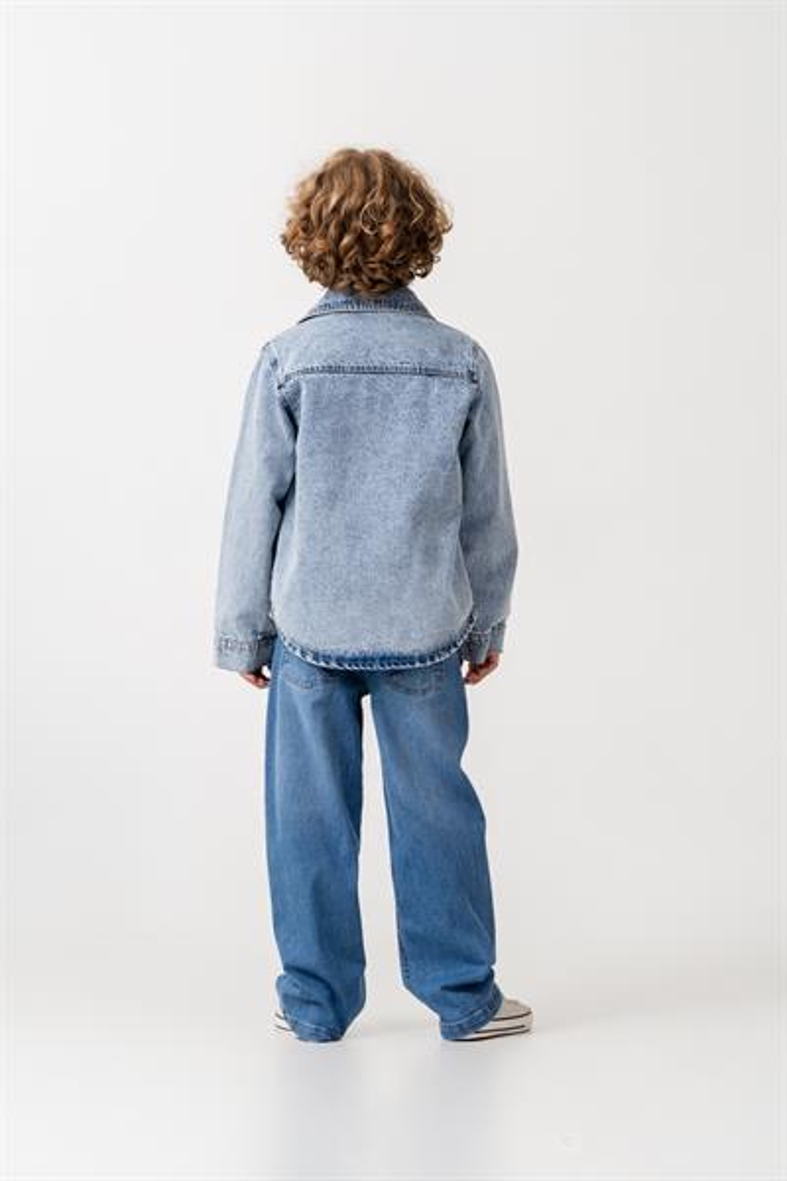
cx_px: 394
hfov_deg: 13.4
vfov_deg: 20.0
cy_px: 590
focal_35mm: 102
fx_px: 3344
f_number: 7.1
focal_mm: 102
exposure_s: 1/125
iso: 160
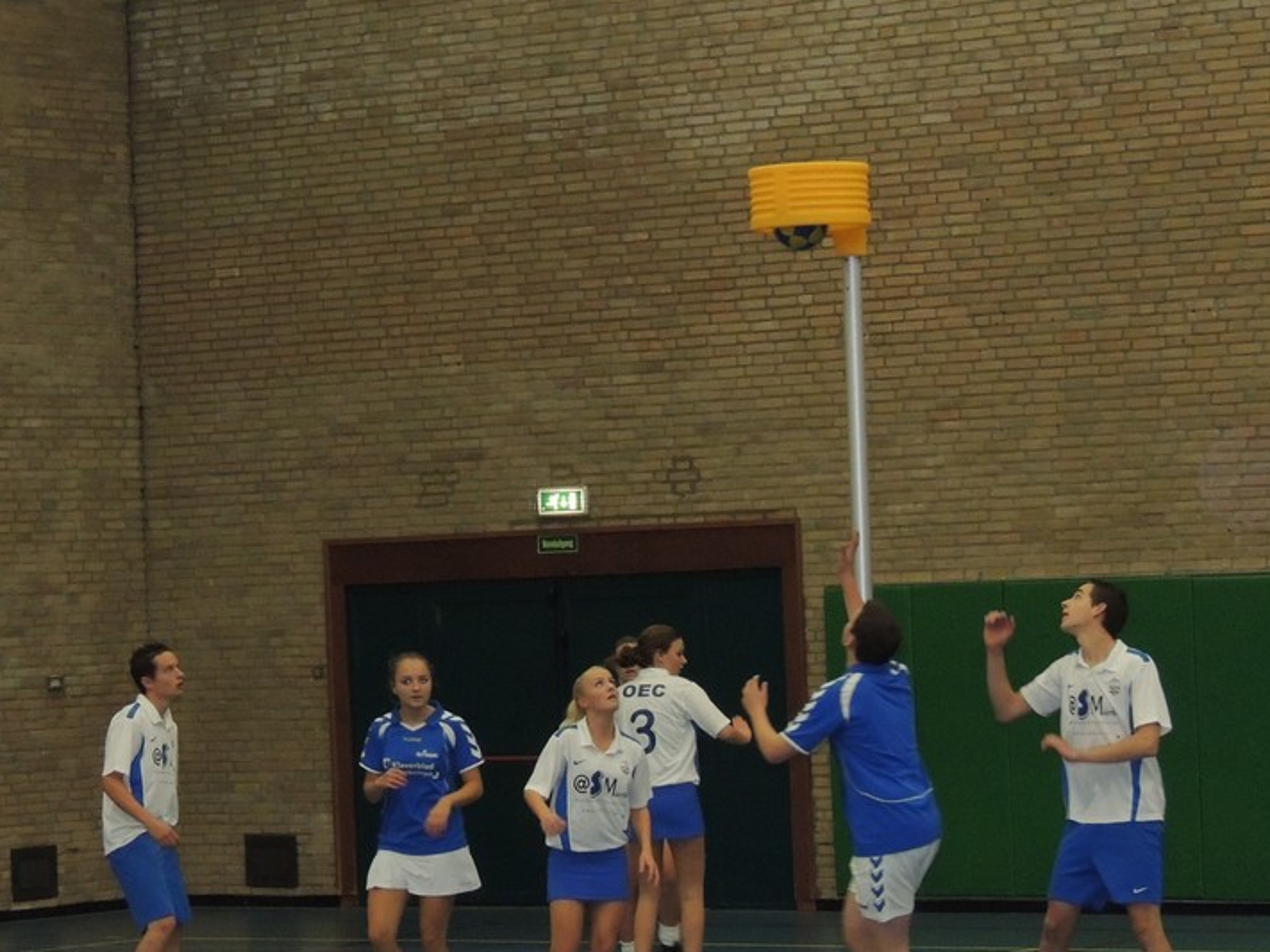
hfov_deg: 13.7
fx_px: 5282
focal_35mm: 144
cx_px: 436
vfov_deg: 10.3
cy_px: 455
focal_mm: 17.8
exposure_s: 1/60
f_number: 4.1
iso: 800
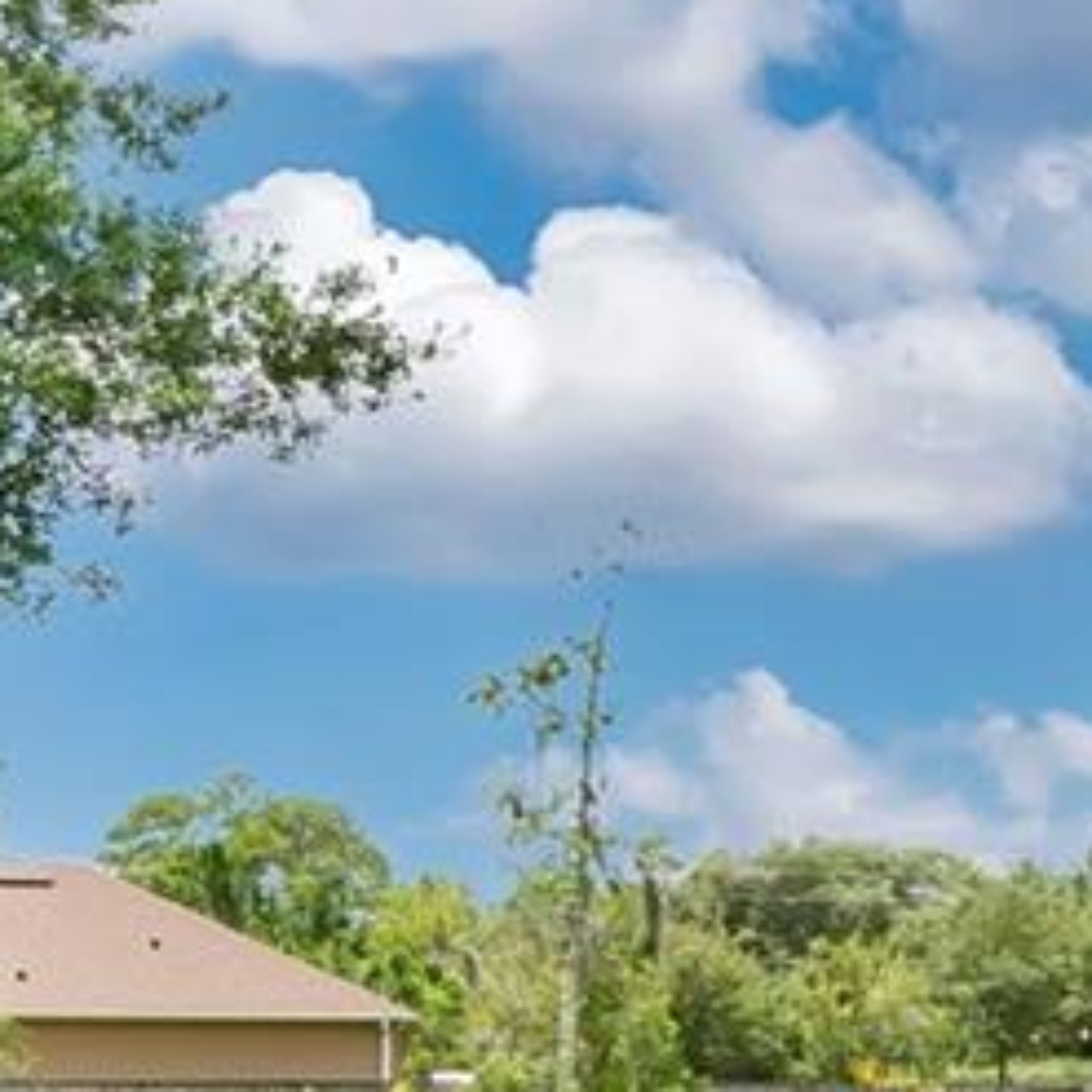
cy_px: 1119
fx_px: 3141
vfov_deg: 19.1
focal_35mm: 88
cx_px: 1897
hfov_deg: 16.8
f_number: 22
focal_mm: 16
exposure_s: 1/60
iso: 500
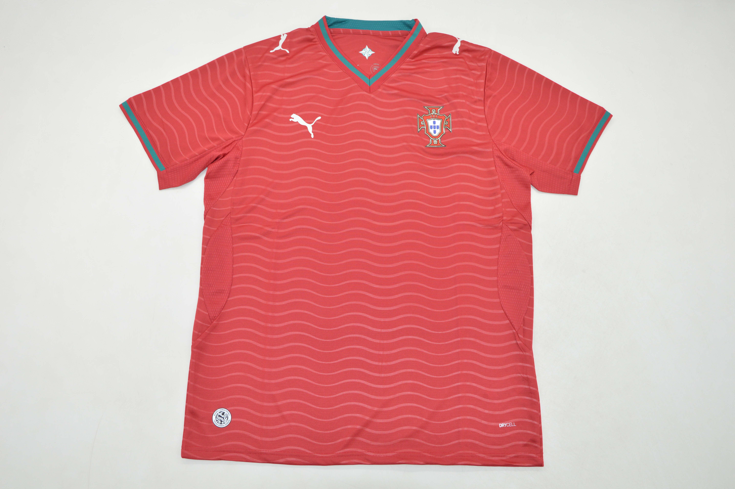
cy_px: 244
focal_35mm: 32
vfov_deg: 41.6
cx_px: 368
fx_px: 643
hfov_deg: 59.5
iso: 400
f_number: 6.3
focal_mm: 21
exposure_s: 1/200
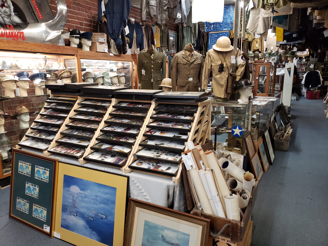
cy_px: 123
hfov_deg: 67.3
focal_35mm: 26
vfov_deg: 53.1
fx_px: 246
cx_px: 164
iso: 250
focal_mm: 4.3
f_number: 1.5
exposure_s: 1/60
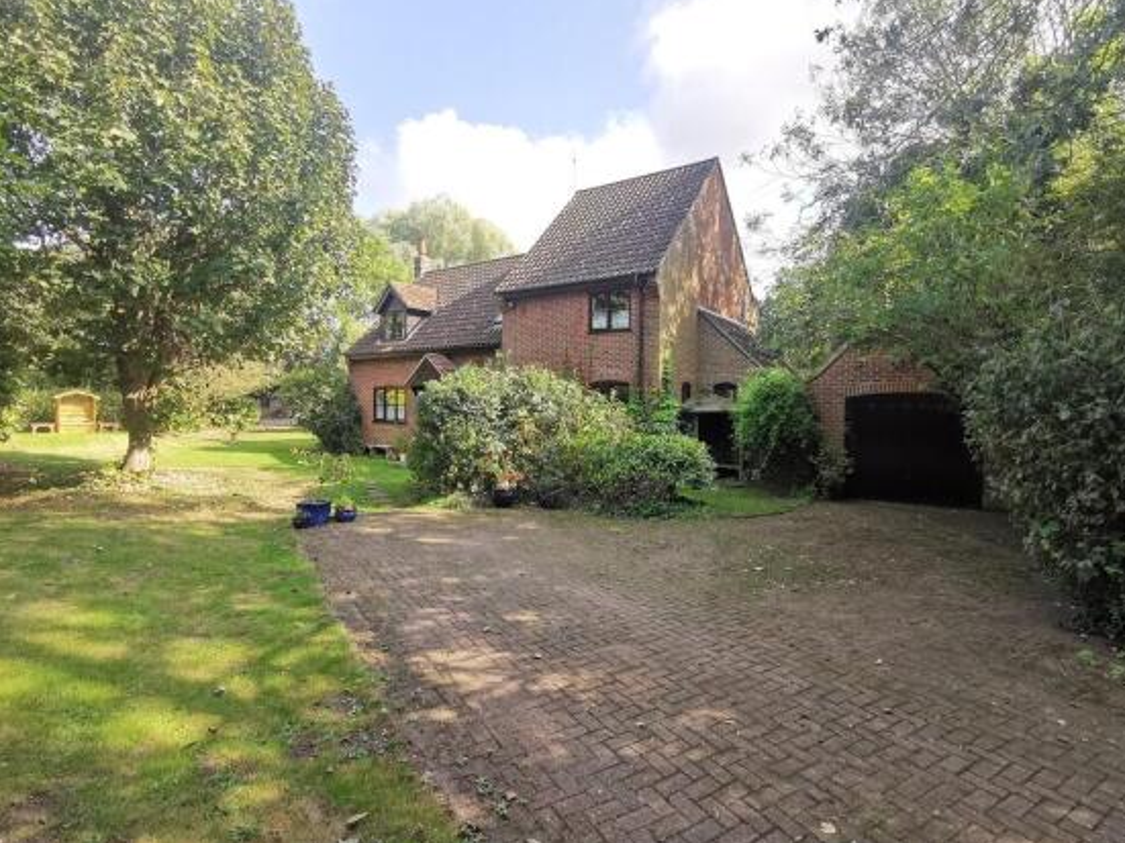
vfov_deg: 71.5
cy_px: 403
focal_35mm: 18
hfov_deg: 87.8
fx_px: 585
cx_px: 558
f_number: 2.2
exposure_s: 1/160
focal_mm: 2.26
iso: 50
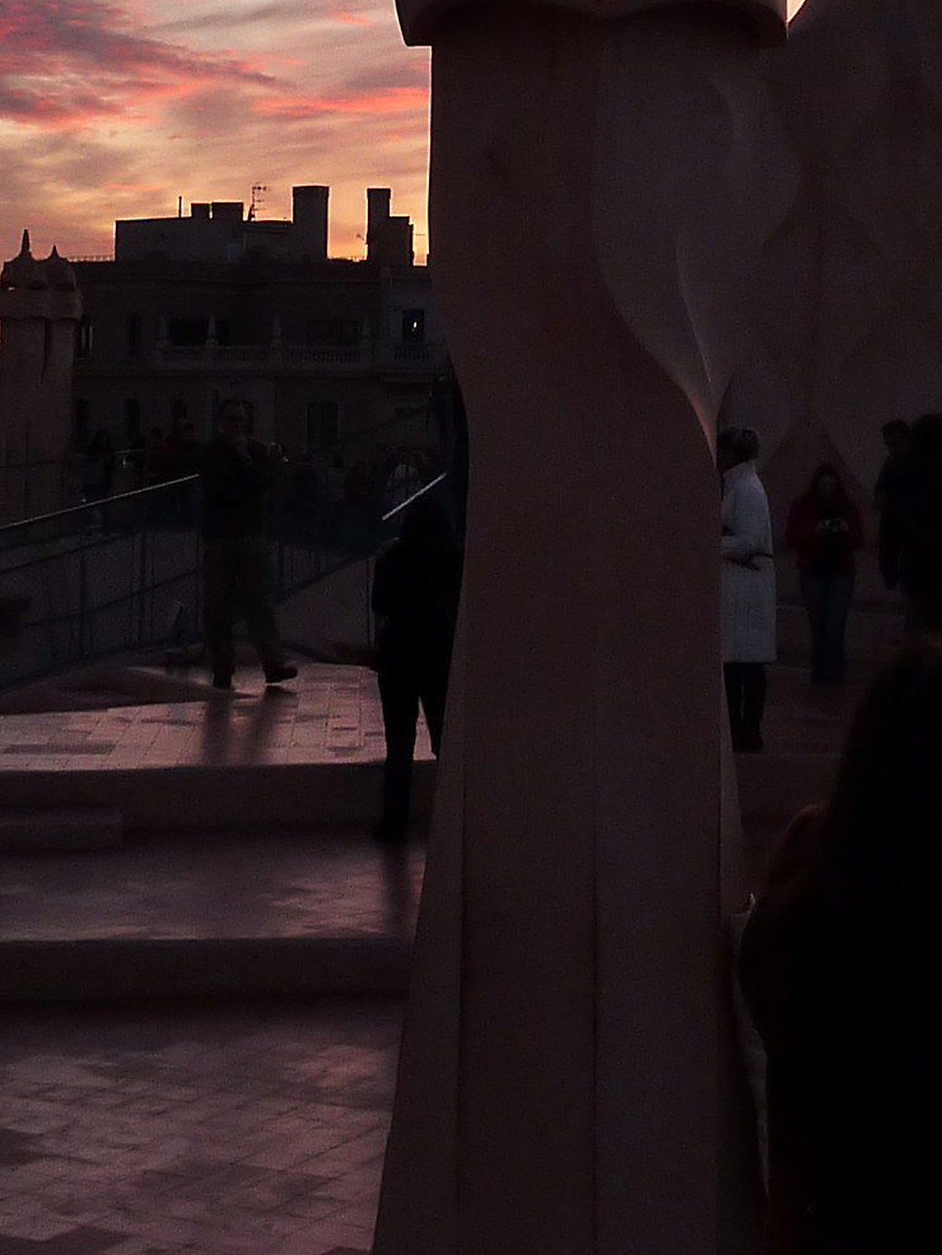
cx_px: 600
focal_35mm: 73
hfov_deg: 20.1
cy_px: 192
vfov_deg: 26.0
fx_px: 2648
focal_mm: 4.1
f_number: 3.3
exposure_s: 1/50
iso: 125
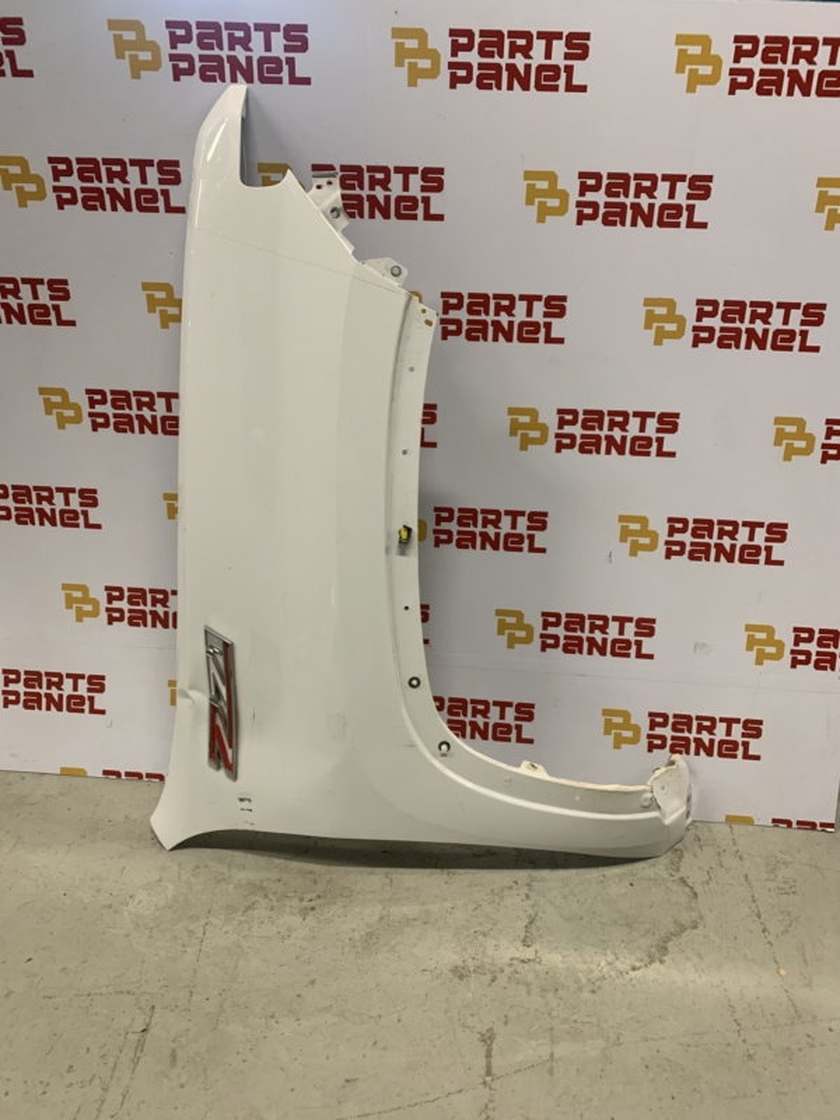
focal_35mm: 26
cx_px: 420
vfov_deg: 67.3
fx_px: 841
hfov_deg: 53.1
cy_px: 560
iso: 250
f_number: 1.8
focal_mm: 4.25
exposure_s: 1/60
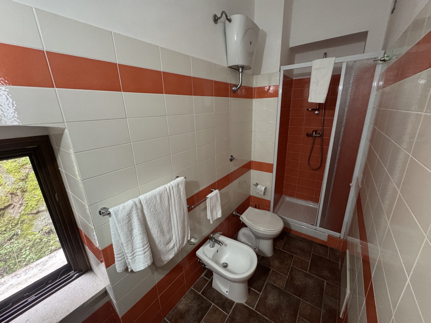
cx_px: 216
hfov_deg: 102.1
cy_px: 162
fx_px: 174
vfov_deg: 85.7
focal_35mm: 14
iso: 640
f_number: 2.2
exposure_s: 1/50
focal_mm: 2.22
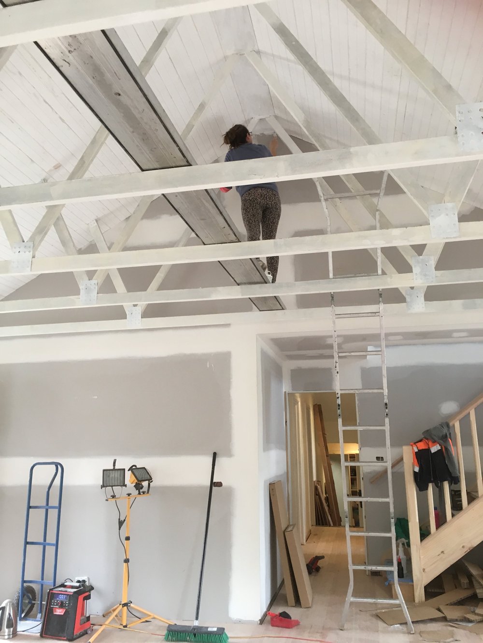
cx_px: 242
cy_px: 322
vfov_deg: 61.7
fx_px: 539
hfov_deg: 48.2
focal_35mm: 29
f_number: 2.2
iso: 80
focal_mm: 4.15
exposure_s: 1/33
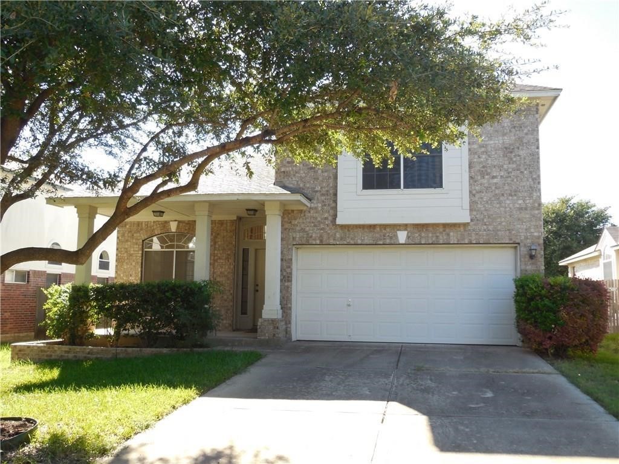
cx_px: 310
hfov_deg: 54.0
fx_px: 608
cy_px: 232
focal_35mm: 34
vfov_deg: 41.8
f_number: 3.4
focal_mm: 6.1
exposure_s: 1/250
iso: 125
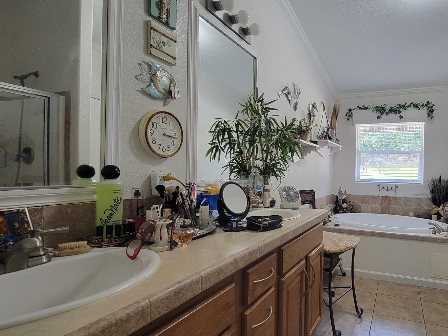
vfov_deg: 68.7
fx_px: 246
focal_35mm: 19
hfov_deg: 81.1
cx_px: 307
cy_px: 170
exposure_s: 1/60
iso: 250
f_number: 2.2
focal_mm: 2.2
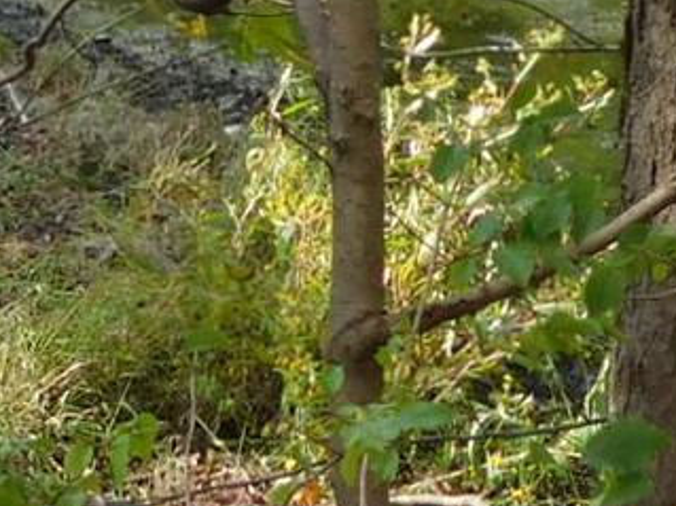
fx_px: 7399
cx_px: -922
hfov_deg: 5.1
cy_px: -1088
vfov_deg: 3.8
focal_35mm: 379
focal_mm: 10.4
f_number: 4
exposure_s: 1/200
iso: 125
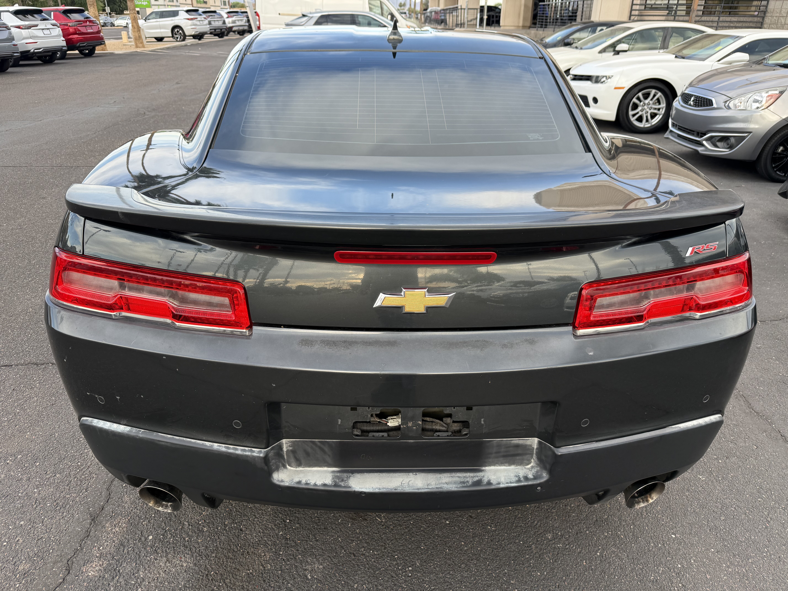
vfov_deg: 56.8
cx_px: 394
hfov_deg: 71.6
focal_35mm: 24
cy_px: 296
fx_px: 546
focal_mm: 6.76
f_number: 1.78
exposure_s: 1/379
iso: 100
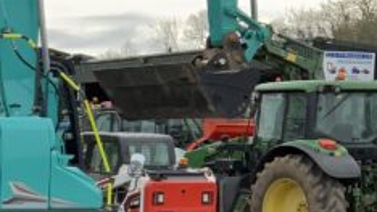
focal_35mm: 138
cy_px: 241
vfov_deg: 8.7
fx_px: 1380
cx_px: -361
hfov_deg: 13.5
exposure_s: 1/829
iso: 16
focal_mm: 3
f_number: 1.8
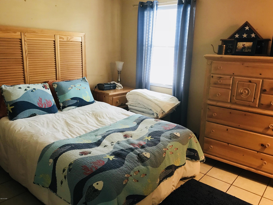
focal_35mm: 28
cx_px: 136
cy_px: 102
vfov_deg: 49.7
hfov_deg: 63.4
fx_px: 221
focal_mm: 3.99
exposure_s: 1/7
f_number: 1.8
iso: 100
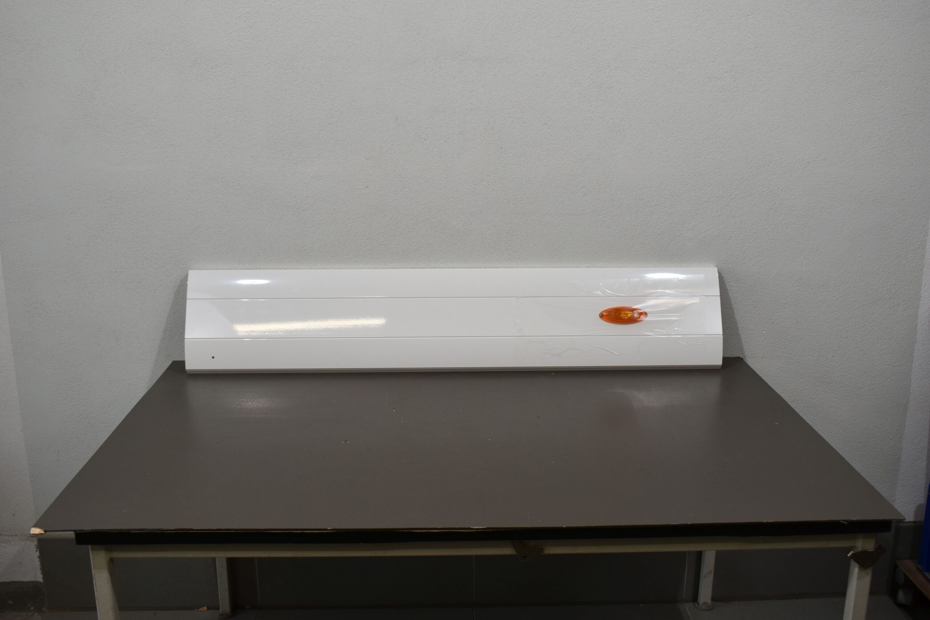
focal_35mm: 36
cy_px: 310
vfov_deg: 36.9
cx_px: 465
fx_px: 930
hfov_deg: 53.1
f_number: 5.6
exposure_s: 1/125
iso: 320
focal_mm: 24
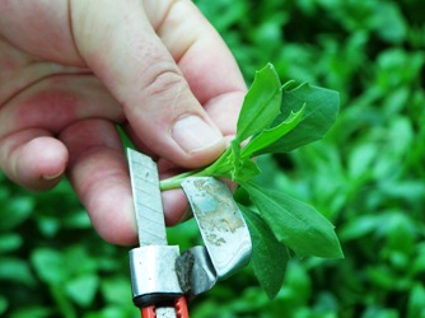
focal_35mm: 202
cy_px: 144
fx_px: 2478
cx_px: 181
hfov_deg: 9.8
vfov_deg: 7.3
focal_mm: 28
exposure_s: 1/160
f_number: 3.3
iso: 64
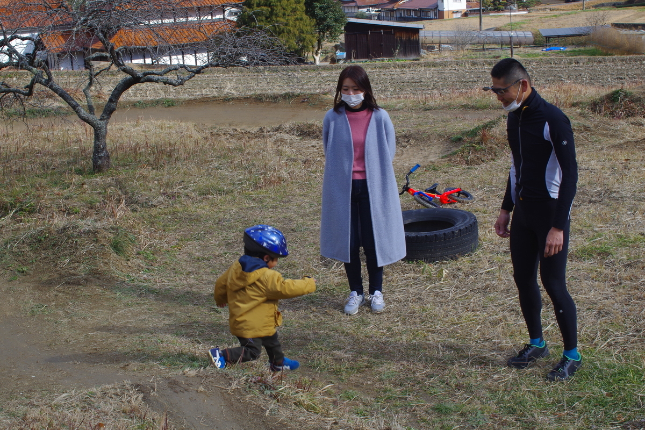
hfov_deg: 33.4
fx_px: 1075
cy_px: 215
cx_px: 322
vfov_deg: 22.6
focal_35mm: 60
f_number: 11
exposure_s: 1/200
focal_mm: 40
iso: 200
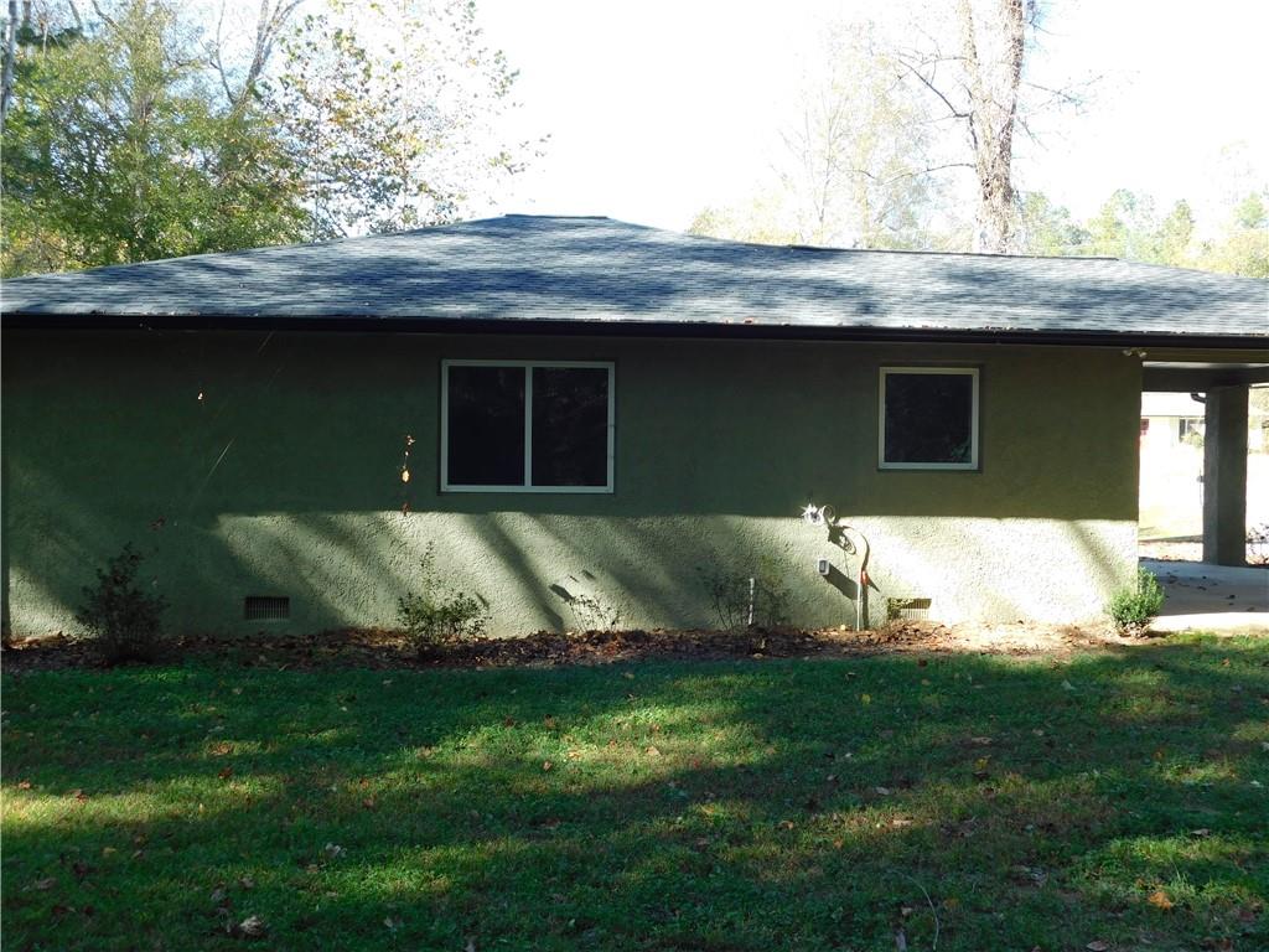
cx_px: 634
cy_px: 476
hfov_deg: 51.4
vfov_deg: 39.7
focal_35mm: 36
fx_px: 1320
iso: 125
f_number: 3.5
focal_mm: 6.3
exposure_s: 1/125
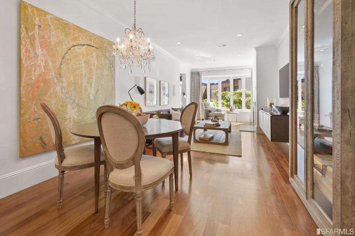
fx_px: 153
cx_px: 178
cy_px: 118
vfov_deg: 75.4
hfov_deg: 98.6
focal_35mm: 16
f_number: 11
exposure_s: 1/10
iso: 400
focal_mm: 15.5
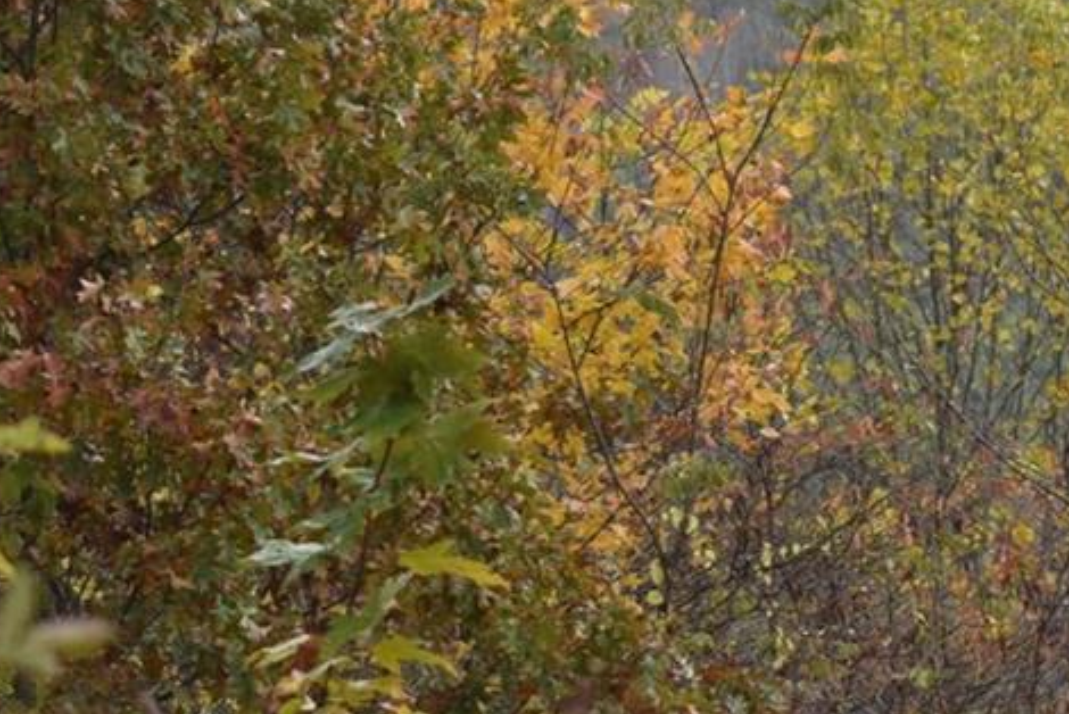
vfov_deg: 3.8
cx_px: 1383
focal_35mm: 359
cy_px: 13
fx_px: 10672
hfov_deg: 5.7
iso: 100
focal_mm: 55
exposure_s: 1/125
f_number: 5.6
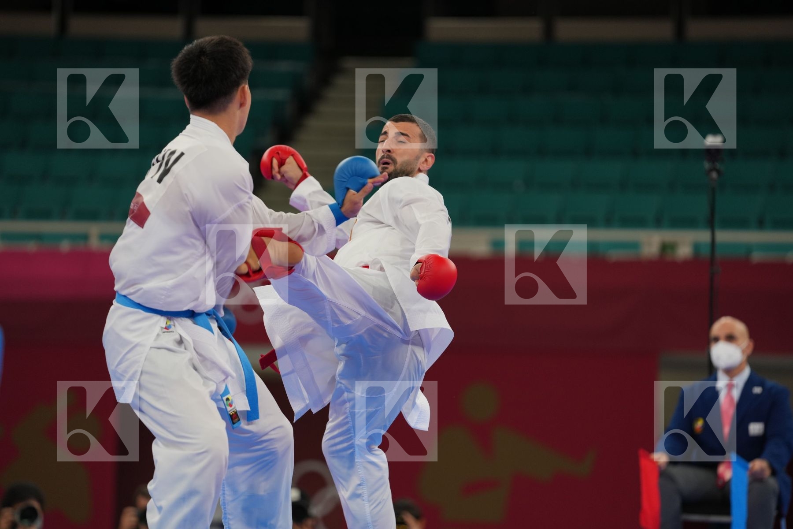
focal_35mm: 200
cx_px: 396
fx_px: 4405
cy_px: 264
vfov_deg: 6.9
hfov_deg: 10.3
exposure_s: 1/1000
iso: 500
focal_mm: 200
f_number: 2.8
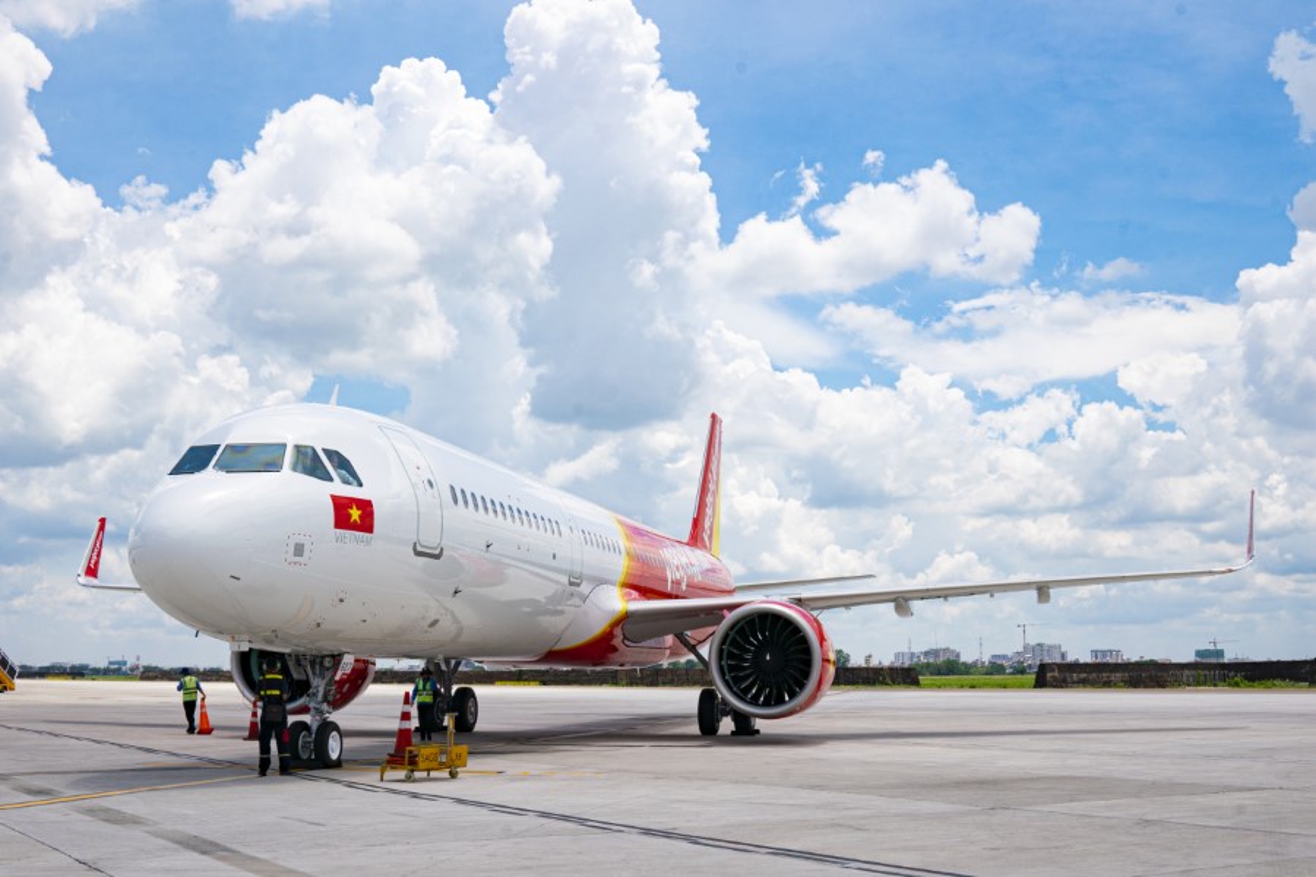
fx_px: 1462
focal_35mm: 40
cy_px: 438
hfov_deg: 48.5
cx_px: 658
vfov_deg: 33.4
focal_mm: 27
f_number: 14
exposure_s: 1/400
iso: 250
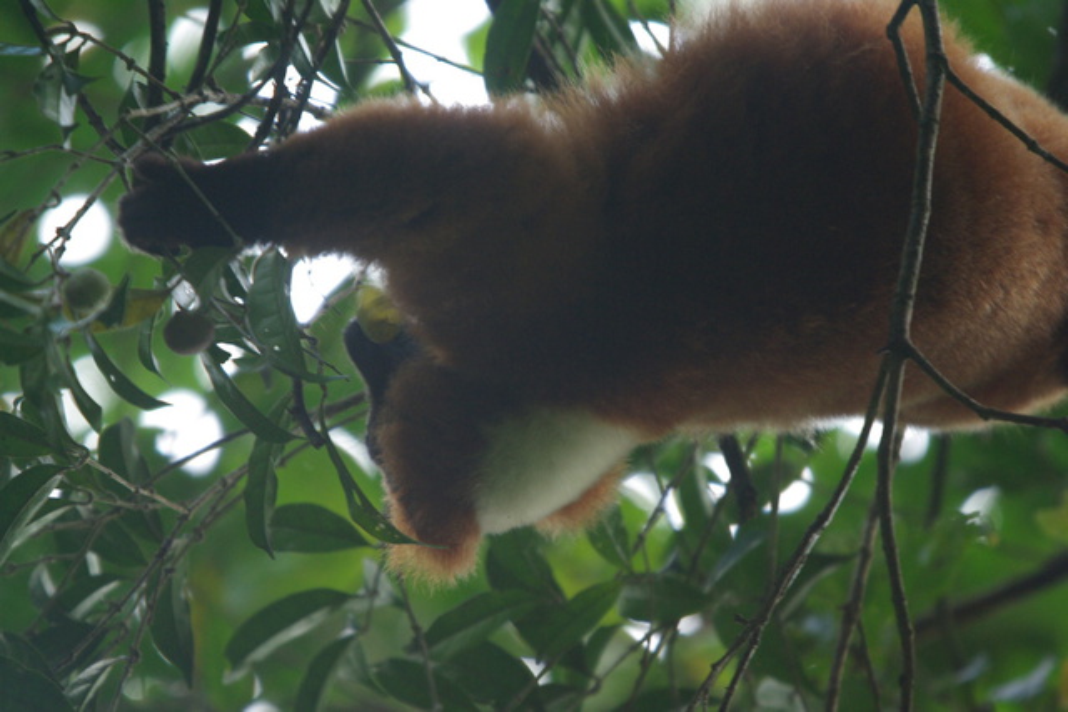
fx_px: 13797
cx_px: 534
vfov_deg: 3.0
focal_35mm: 465
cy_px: 356
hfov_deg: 4.4
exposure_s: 1/30
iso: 400
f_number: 6.7
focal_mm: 310
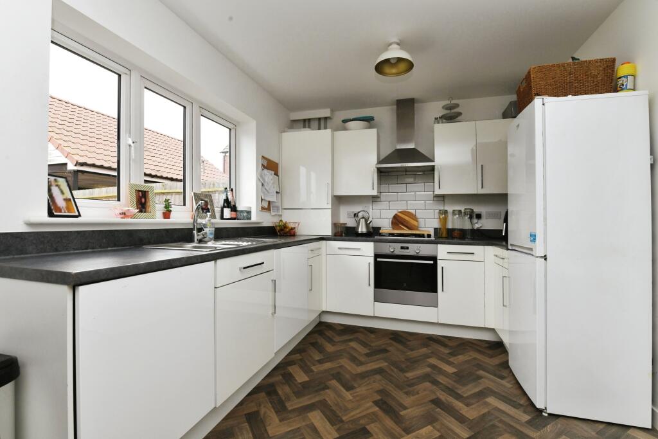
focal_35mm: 16
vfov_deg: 73.8
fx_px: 292
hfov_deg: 96.7
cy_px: 220
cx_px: 329
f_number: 11
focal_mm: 16
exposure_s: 1/60
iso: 800
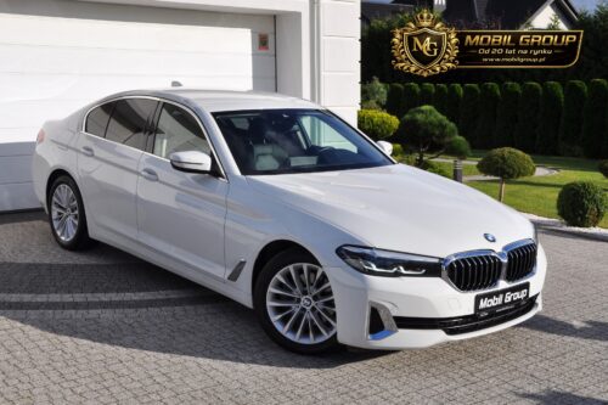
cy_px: 202
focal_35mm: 42
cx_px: 304
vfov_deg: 31.9
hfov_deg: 46.4
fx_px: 709
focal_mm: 28
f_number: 14
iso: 250
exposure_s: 1/200
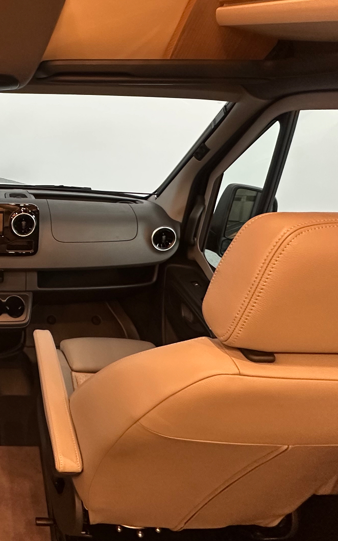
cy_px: 226
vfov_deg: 66.1
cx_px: -27
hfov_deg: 37.7
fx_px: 413
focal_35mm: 28
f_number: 2.2
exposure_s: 1/50
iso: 320
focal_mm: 2.22
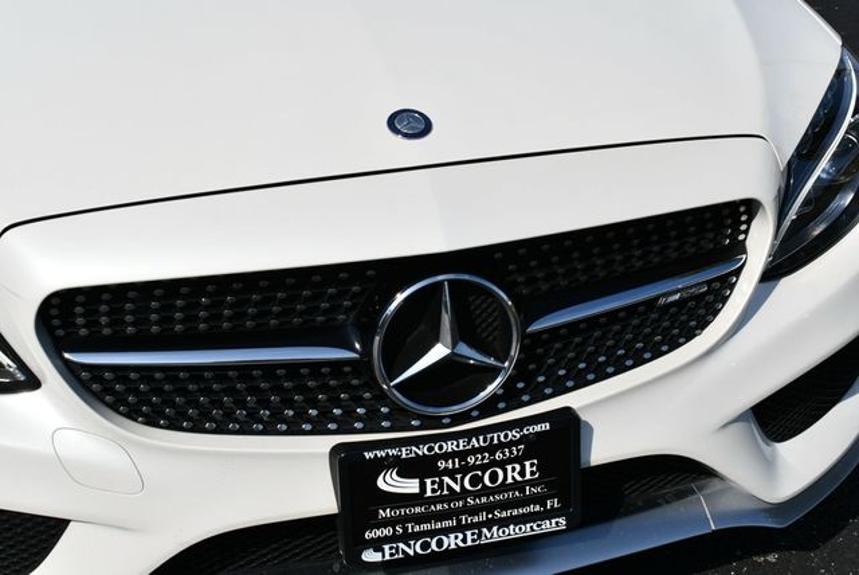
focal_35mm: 56
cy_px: 288
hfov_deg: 35.6
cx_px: 430
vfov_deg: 24.2
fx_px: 1337
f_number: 10
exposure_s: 1/400
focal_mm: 28
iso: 100
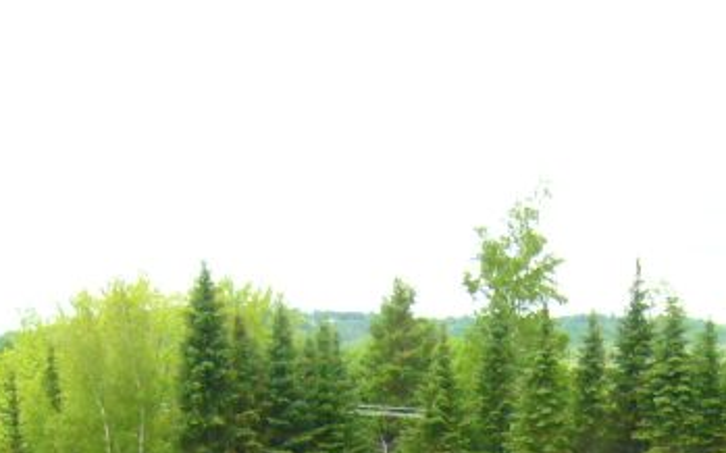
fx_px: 2156
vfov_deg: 11.3
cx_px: 570
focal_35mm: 109
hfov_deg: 18.9
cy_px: 756
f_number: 5.6
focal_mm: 5.8
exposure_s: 1/320
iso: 200
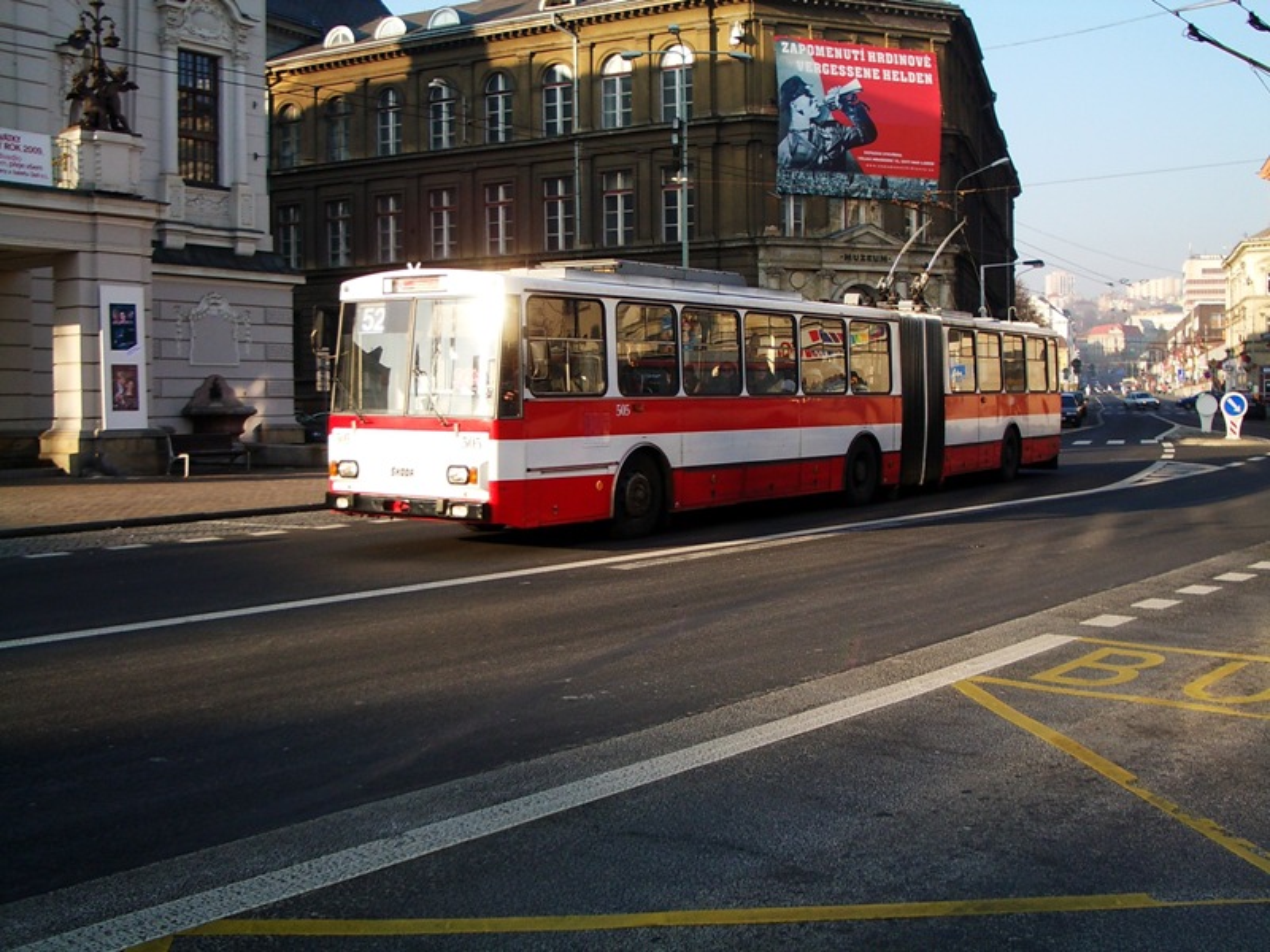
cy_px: 476
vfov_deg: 35.1
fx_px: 1504
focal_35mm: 41
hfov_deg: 45.8
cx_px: 635
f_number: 2.8
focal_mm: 6.8
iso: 80
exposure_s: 1/400
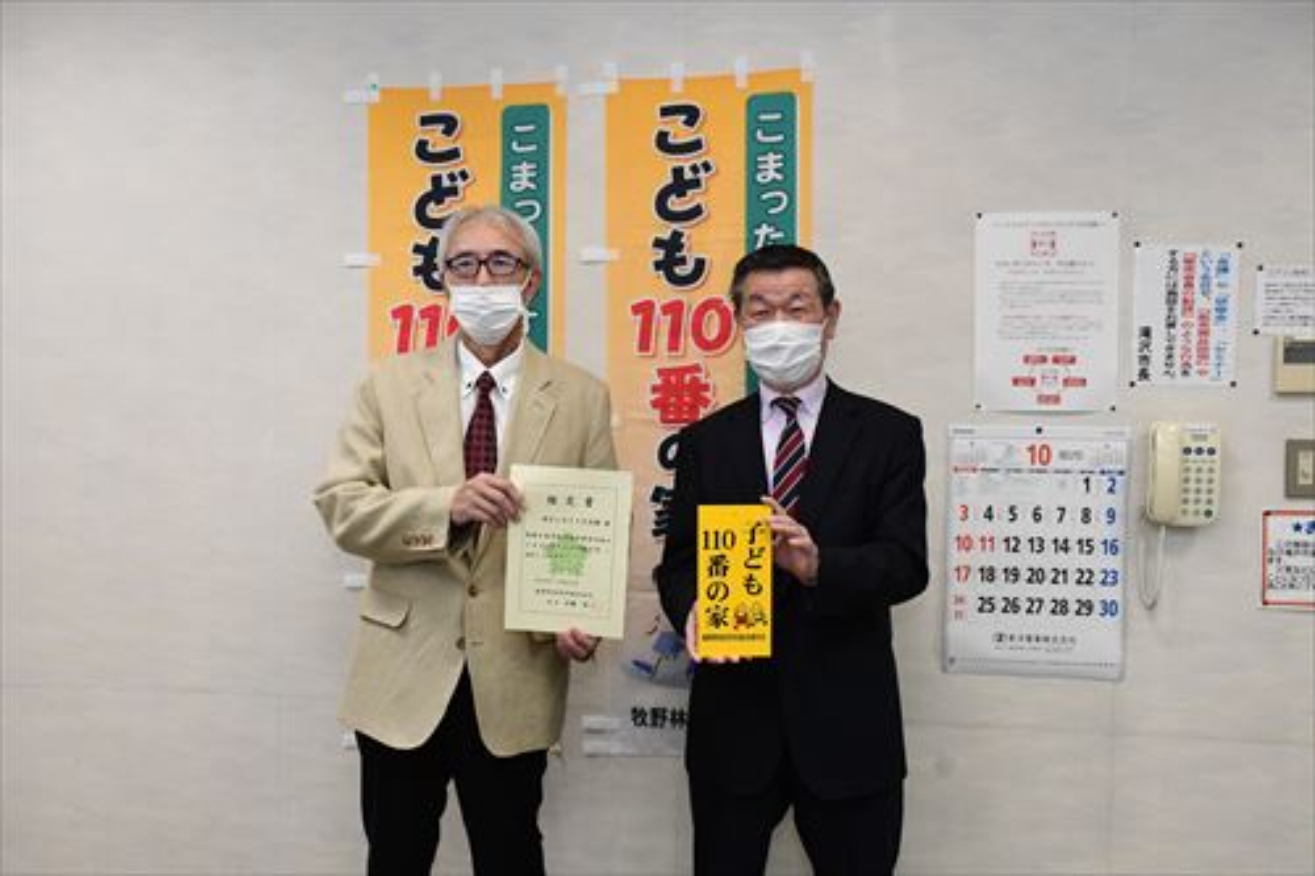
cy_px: 438
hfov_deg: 53.1
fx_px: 1314
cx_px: 658
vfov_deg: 36.8
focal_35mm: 36
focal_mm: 24
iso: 2500
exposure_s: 1/250
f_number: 7.1
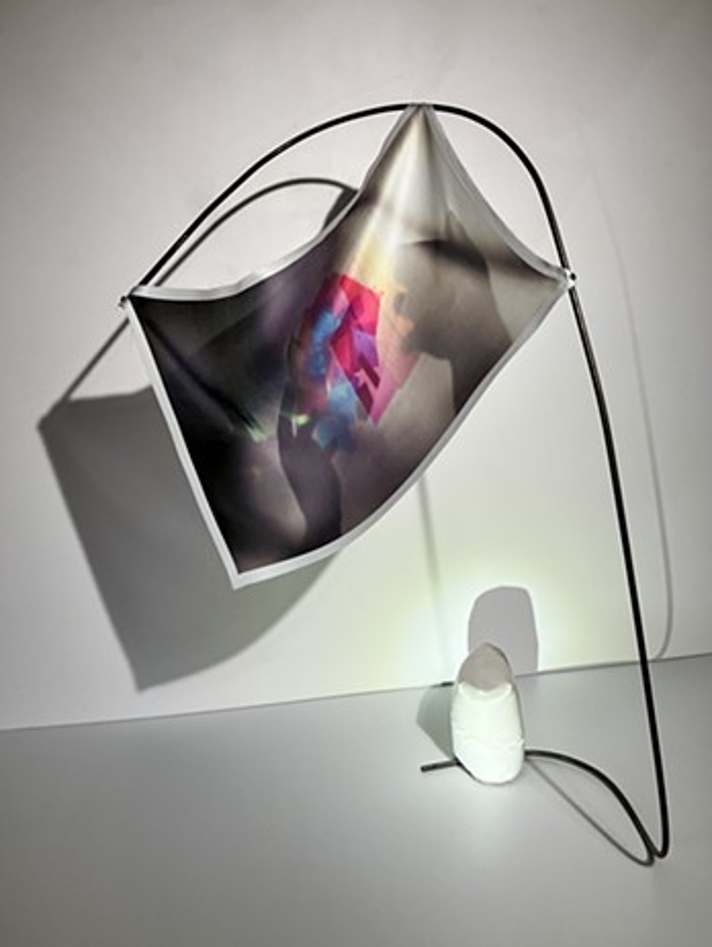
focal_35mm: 29
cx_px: 360
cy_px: 466
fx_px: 794
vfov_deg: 61.6
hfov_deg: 48.3
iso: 80
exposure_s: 1/120
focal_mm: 4
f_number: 1.8
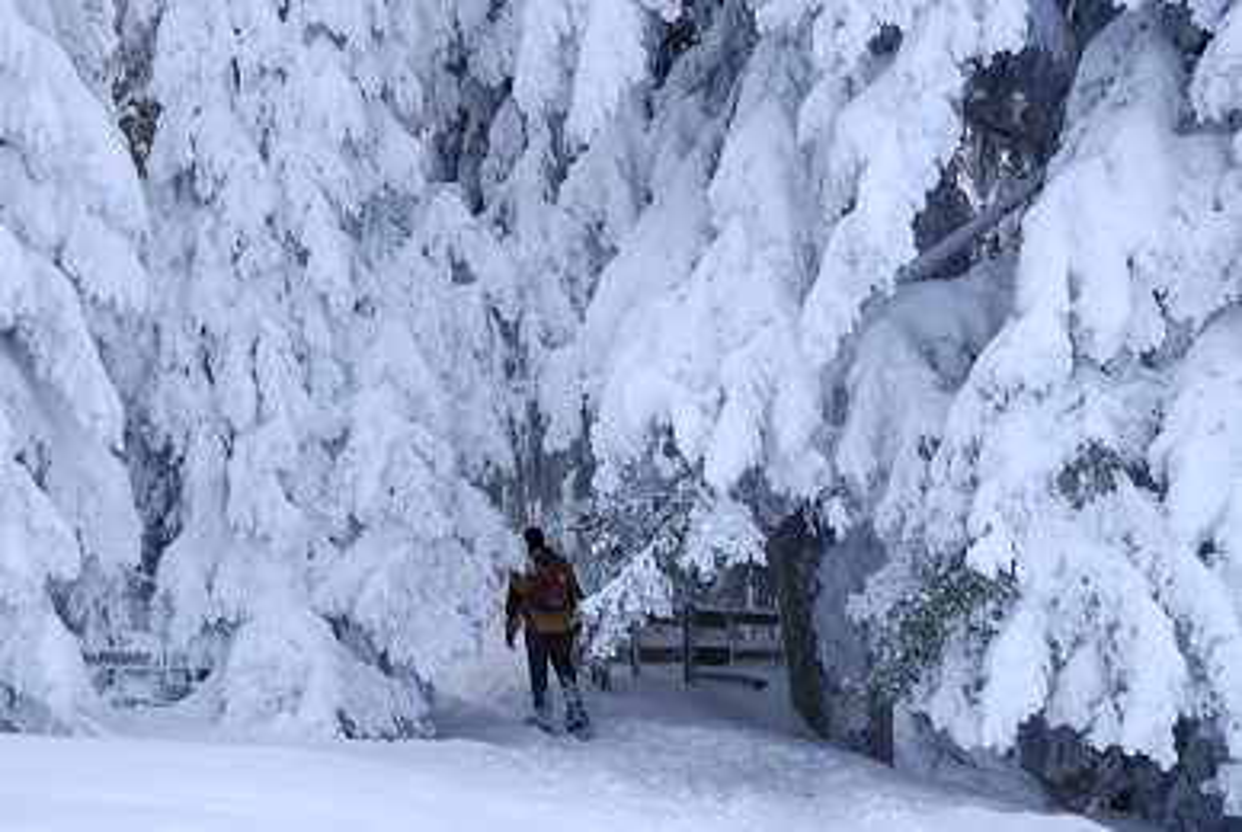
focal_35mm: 63
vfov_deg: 21.6
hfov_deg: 31.8
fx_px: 2177
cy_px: 416
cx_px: 621
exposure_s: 1/60
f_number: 9
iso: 320
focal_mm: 42
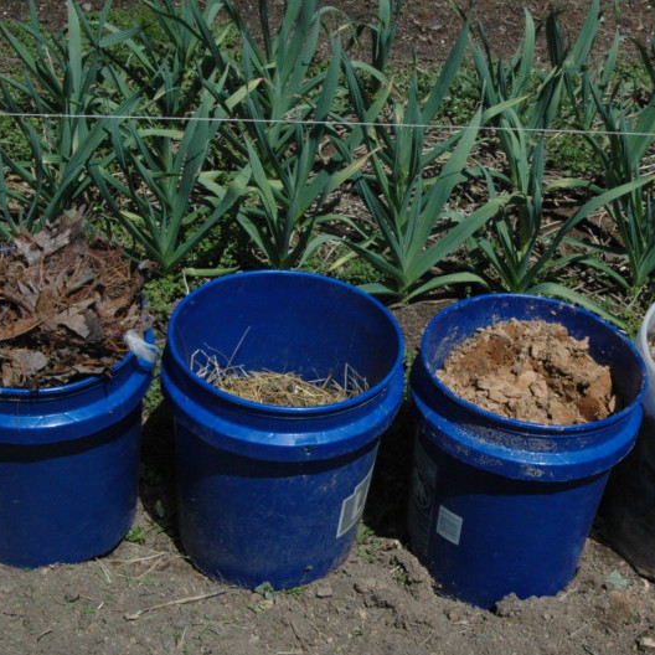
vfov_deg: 31.6
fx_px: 1156
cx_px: 387
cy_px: 328
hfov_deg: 31.6
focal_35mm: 54
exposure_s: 1/640
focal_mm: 28
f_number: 13
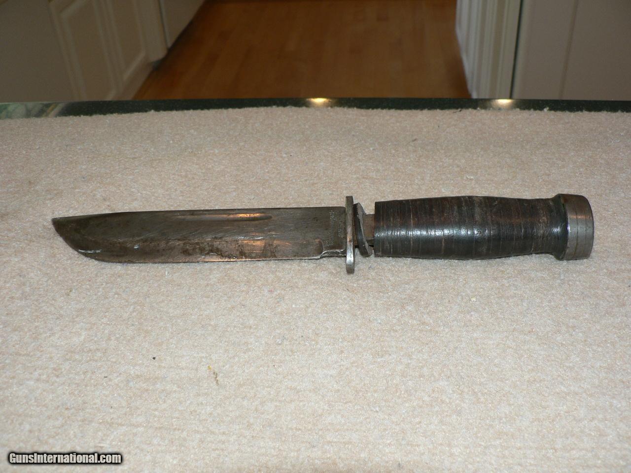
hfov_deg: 51.4
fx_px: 656
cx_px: 316
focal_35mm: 36
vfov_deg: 39.7
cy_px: 236
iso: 100
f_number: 2.8
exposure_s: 1/60
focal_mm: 6
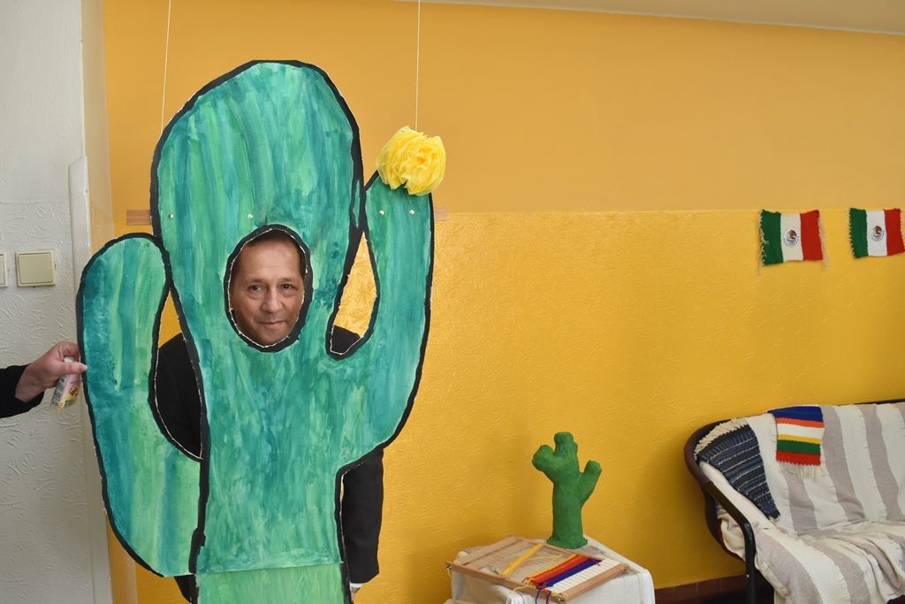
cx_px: 452
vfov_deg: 40.0
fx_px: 830
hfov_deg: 57.2
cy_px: 302
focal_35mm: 33
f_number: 8
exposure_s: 1/40
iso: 560
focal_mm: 22
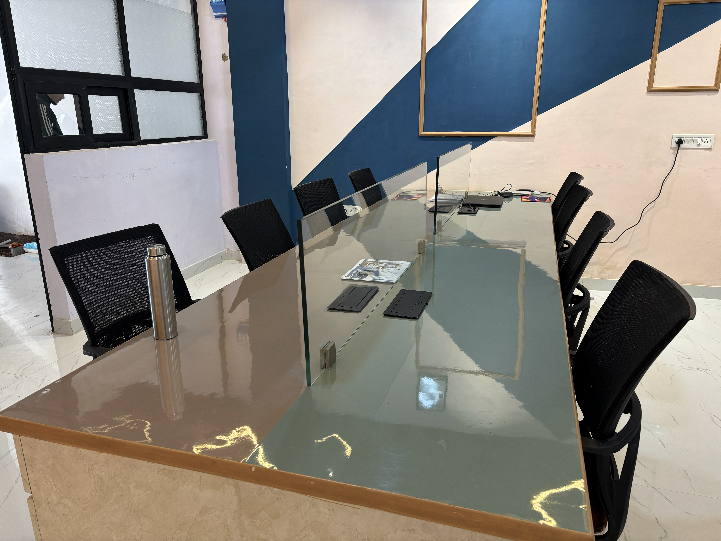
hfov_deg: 67.3
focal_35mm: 26
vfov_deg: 53.1
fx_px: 542
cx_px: 360
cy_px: 270
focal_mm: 5.96
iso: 80
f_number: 1.6
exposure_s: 1/50
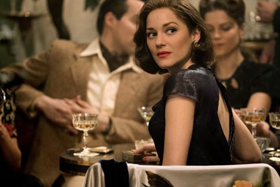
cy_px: 94
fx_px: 1680
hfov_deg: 9.5
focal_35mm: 216
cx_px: 147
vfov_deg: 6.4
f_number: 4
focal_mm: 200
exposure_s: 1/160
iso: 6400
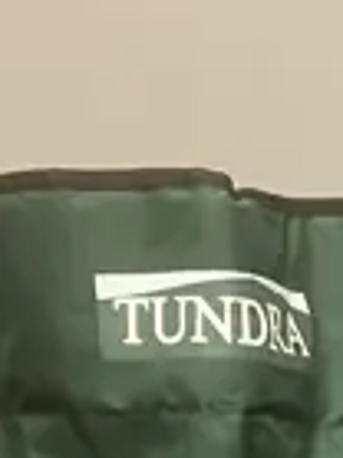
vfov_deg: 9.0
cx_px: 831
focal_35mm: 207
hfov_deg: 6.8
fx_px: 2739
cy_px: 939
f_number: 1.8
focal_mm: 3.99
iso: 100
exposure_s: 1/50
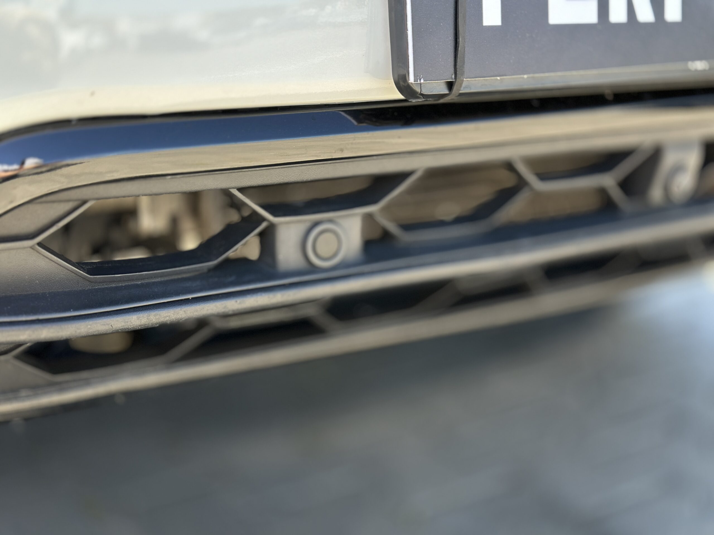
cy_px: 268
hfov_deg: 39.7
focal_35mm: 48
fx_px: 990
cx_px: 357
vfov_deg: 30.3
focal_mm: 6.86
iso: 80
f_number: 1.78
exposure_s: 1/349
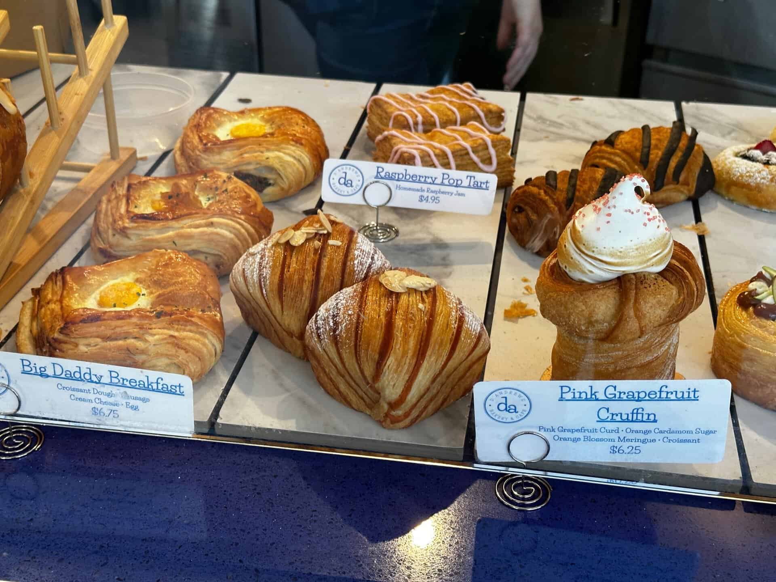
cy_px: 291
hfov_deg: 39.7
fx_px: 1076
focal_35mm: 48
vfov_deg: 30.3
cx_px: 388
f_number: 1.78
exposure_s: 1/120
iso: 100
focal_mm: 6.86
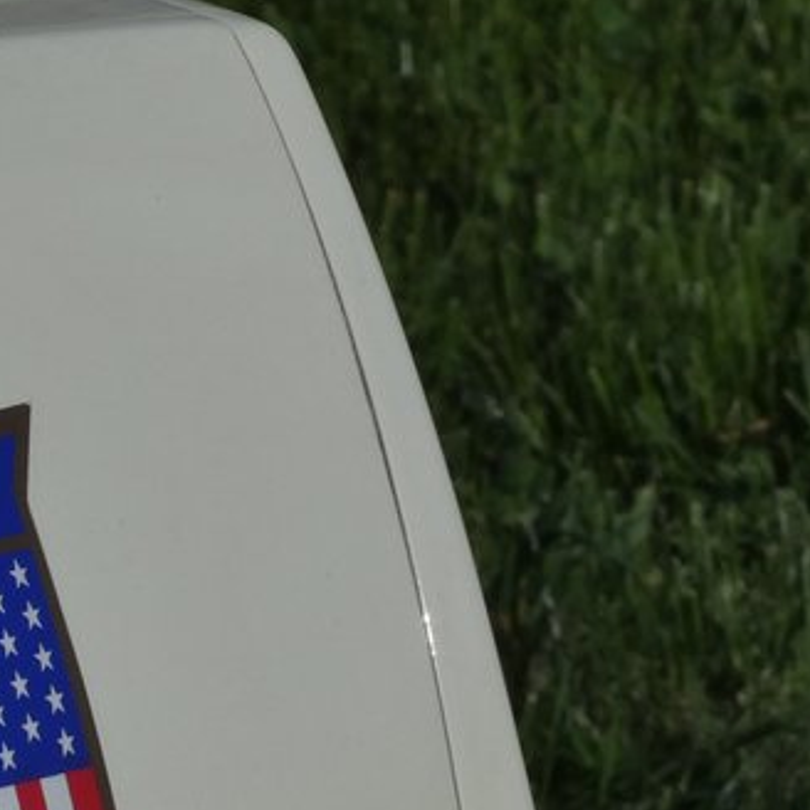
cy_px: 850
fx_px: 16281
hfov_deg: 2.8
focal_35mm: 615
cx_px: -128
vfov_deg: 2.8
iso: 80
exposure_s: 1/1300
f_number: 8
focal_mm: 39.9
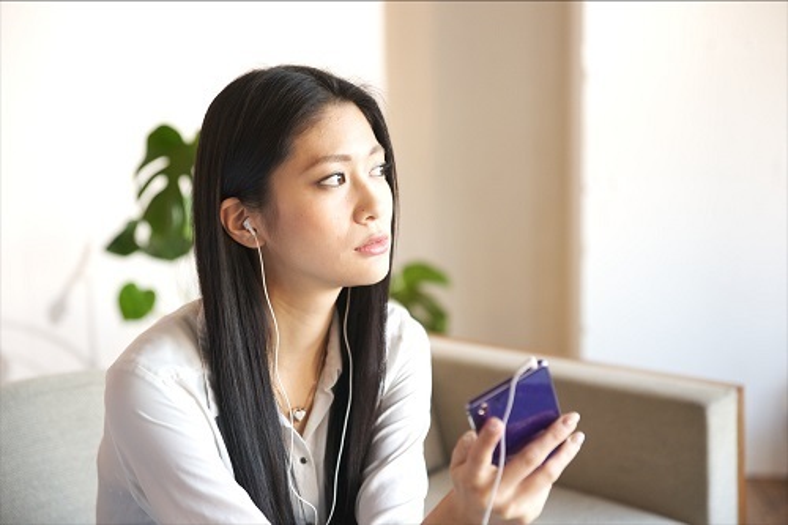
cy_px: 262
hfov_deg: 28.9
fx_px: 1532
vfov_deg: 19.4
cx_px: 394
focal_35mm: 70
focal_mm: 70
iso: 320
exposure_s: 1/80
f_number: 3.2
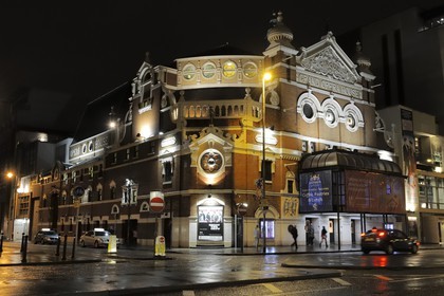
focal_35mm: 31
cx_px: 222
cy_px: 148
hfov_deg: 60.3
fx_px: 382
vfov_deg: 42.3
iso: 1600
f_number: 8
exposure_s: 1/8
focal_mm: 31
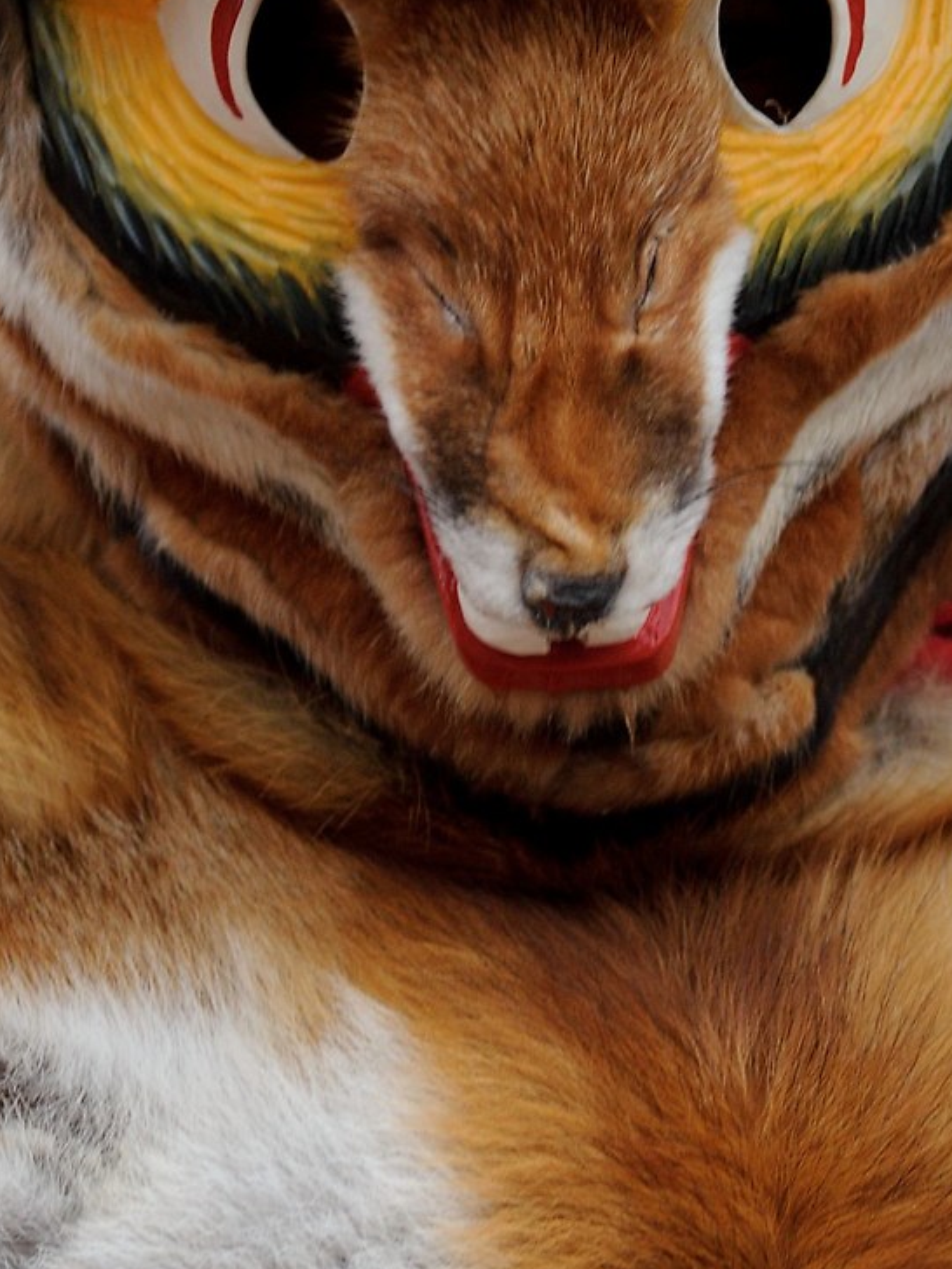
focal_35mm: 380
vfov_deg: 5.2
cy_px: 317
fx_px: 13934
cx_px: 492
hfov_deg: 3.9
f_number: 3.5
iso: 800
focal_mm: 120
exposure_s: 1/500
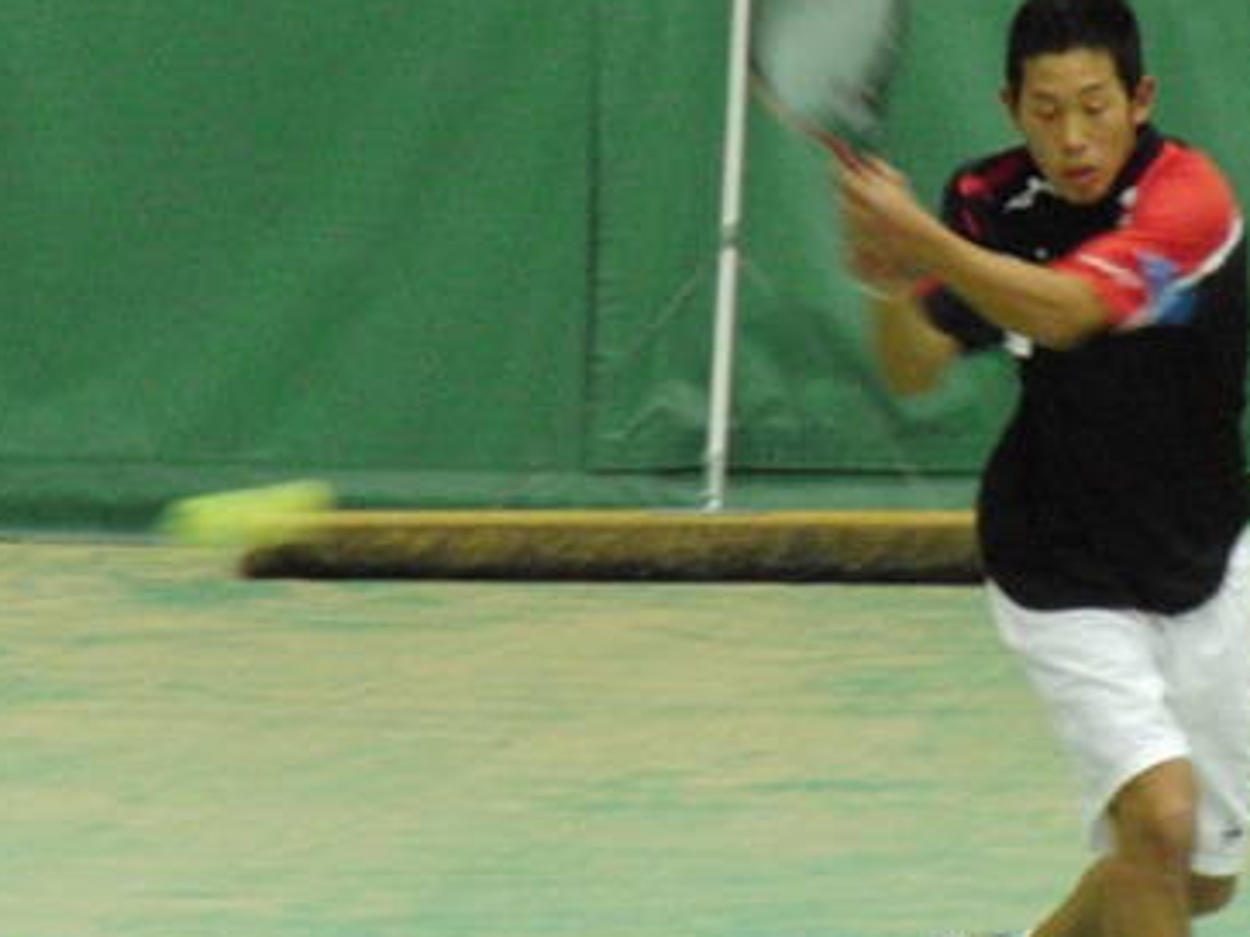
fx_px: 23284
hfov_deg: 3.1
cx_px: 1081
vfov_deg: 2.3
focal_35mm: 645
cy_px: 351
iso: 800
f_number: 4.7
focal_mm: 64.7
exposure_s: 1/125
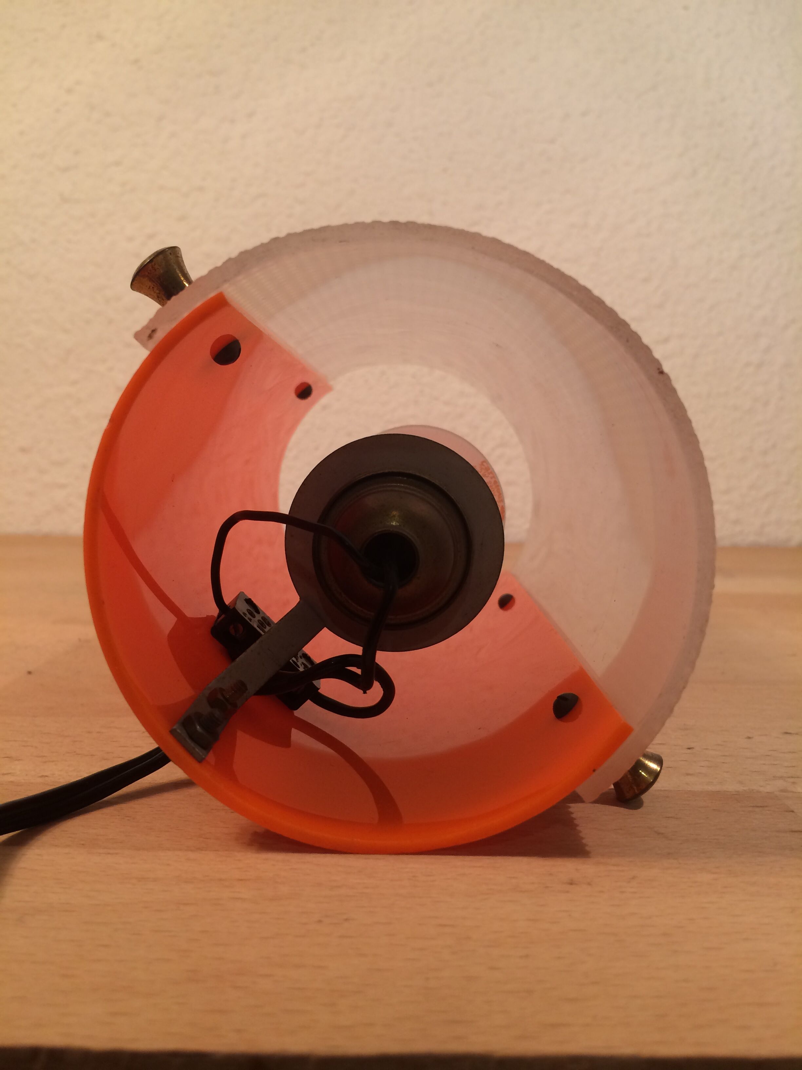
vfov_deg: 61.7
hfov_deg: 48.2
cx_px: 401
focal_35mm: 29
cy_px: 535
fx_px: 896
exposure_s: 1/33
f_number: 2.2
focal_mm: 4.15
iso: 50
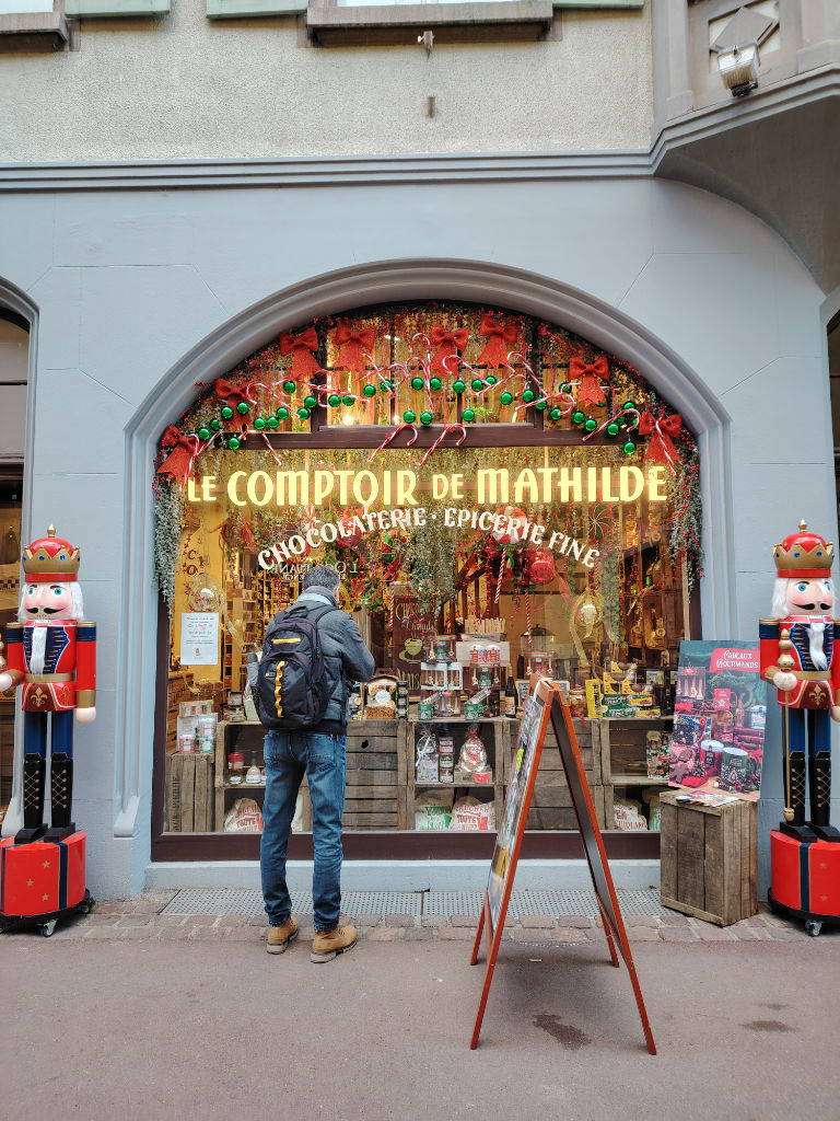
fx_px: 777
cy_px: 560
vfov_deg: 71.6
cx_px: 420
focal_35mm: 24
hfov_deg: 56.8
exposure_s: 1/100
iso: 369
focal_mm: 5.2
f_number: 1.8
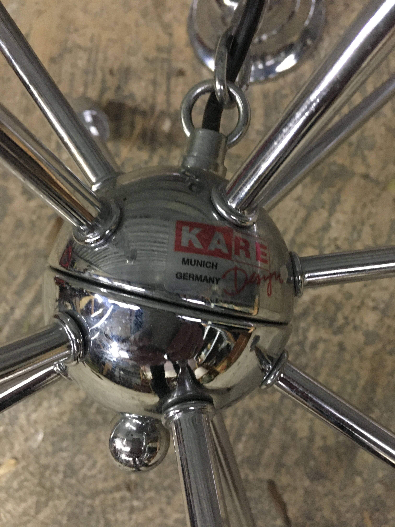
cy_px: 264
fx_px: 441
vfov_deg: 61.7
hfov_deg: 48.2
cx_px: 198
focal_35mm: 29
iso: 400
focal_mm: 4.15
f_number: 2.2
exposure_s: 1/17
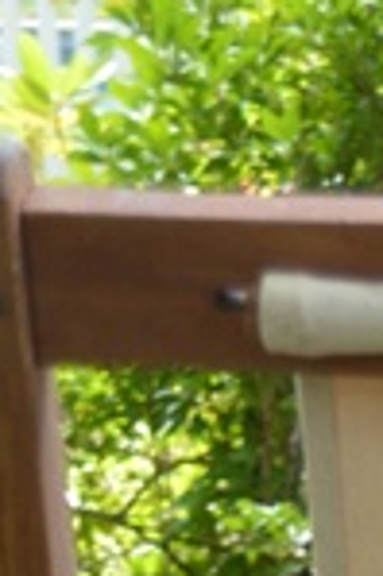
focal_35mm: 281
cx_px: 907
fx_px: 4494
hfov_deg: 4.8
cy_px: 1709
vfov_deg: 6.7
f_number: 4.5
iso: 400
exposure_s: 1/80
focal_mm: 28
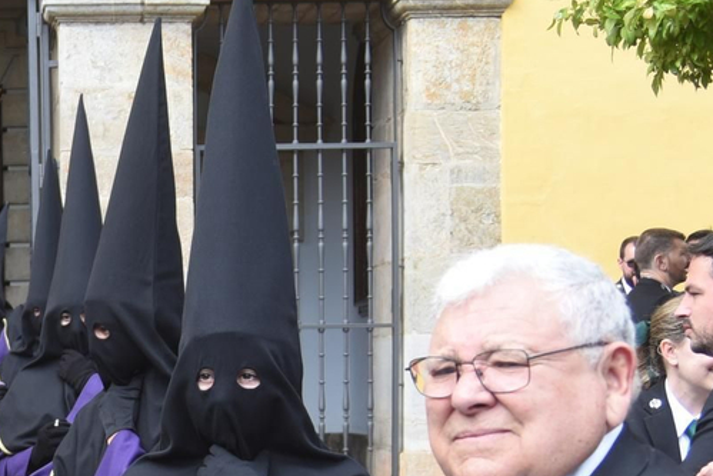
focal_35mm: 93
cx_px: -190
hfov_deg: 20.2
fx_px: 1842
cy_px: 472
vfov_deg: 14.5
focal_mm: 29
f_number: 5.6
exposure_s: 1/160
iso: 160
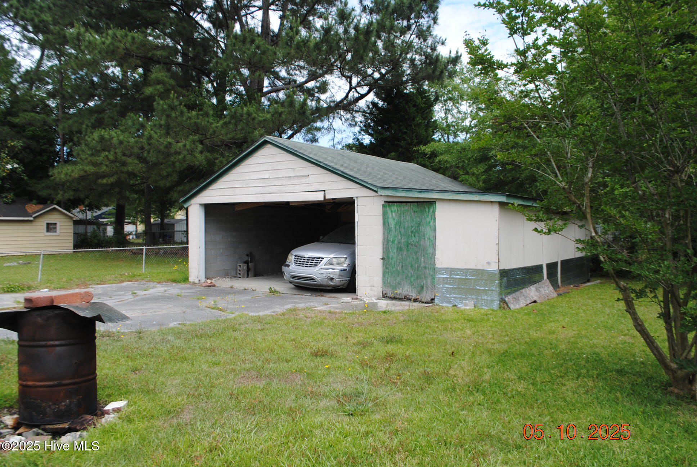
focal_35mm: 27
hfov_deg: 67.3
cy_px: 234
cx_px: 348
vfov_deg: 48.0
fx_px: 523
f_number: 7.1
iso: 100
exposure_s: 1/200
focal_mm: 18
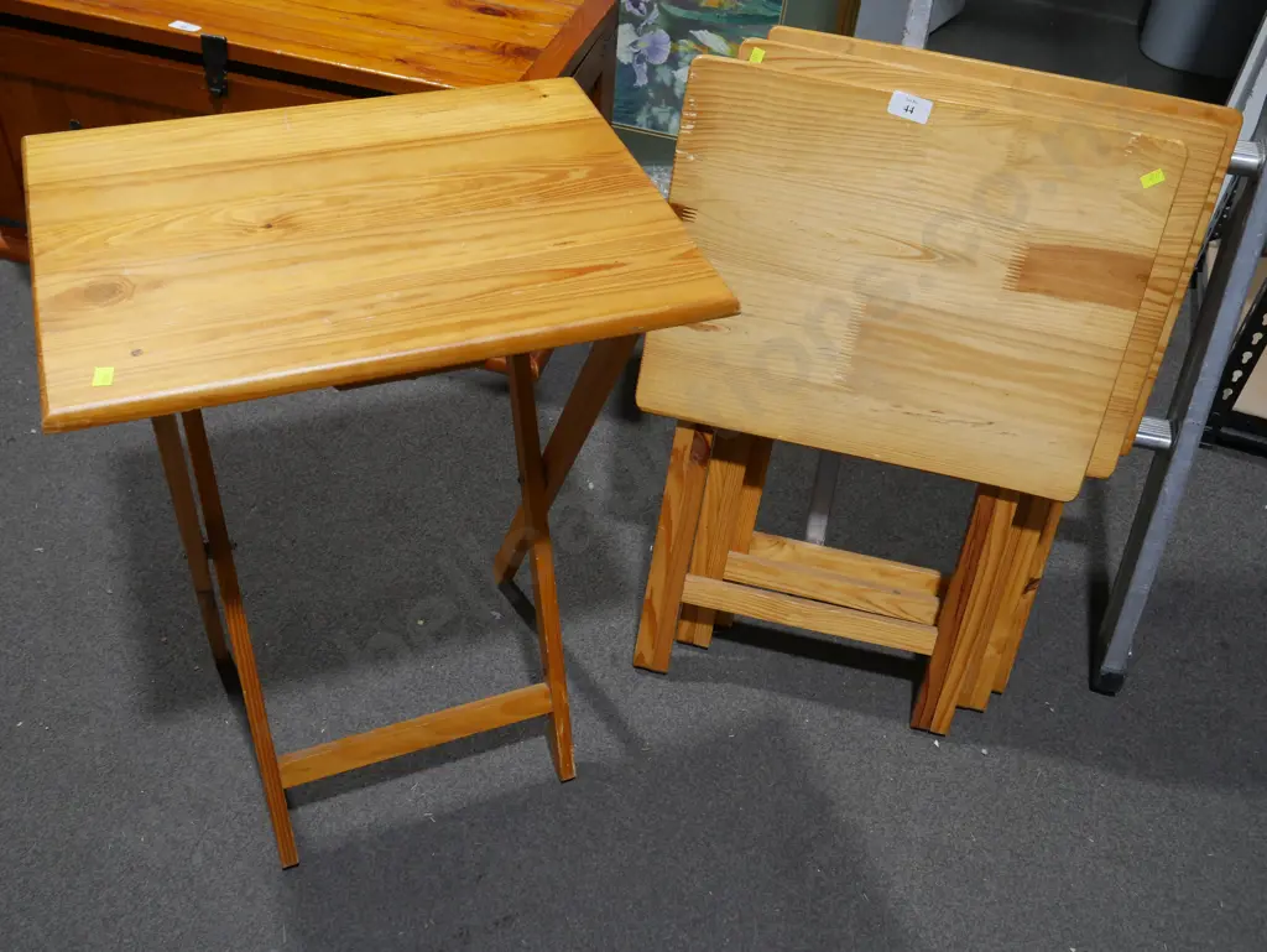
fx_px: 1245
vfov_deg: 41.8
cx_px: 634
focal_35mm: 34
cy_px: 476
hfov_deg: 53.9
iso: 320
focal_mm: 17
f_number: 4.5
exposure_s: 1/60
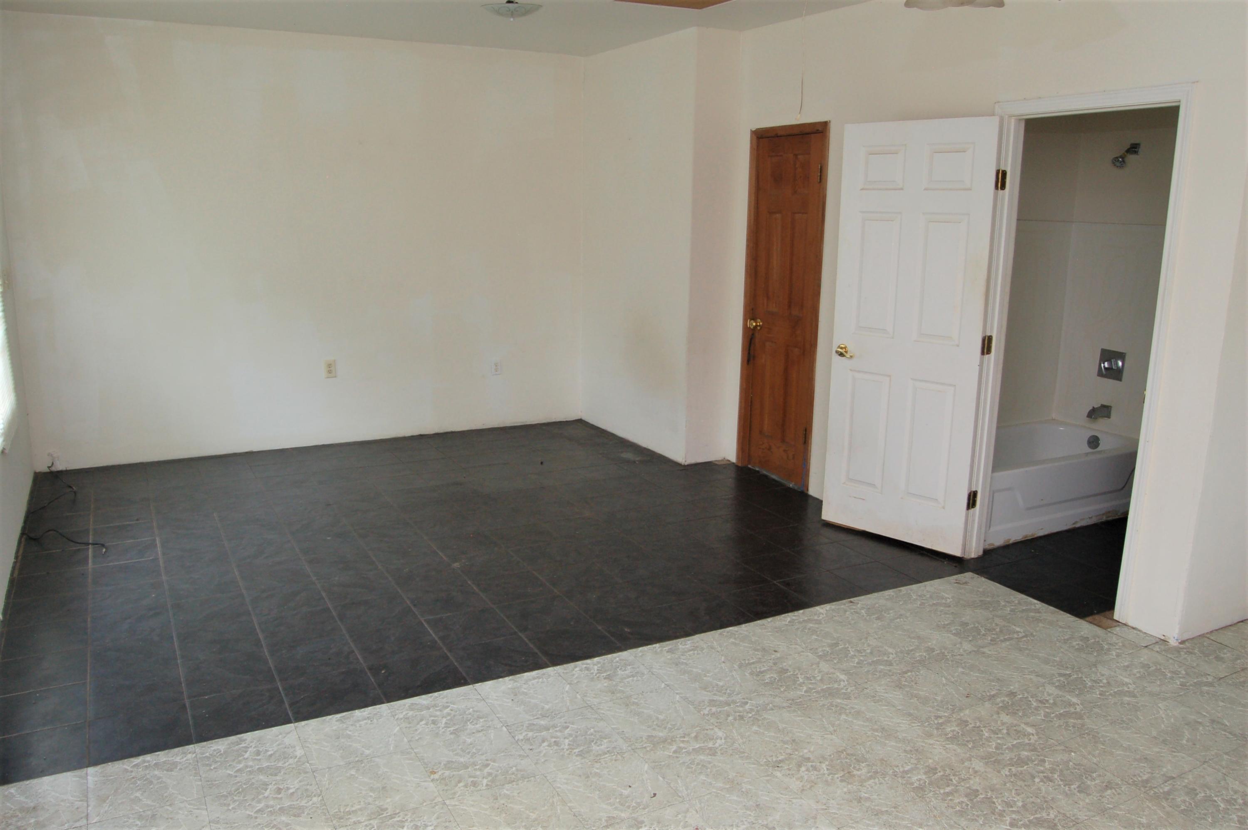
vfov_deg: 47.8
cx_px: 624
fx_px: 935
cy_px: 415
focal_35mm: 27
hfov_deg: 67.4
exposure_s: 1/8
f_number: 9
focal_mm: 18
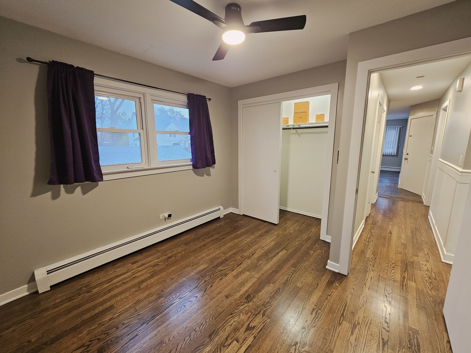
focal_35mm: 13
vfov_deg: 89.9
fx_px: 177
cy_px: 176
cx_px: 236
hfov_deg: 106.2
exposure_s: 1/30
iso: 400
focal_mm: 2.2
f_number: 2.2
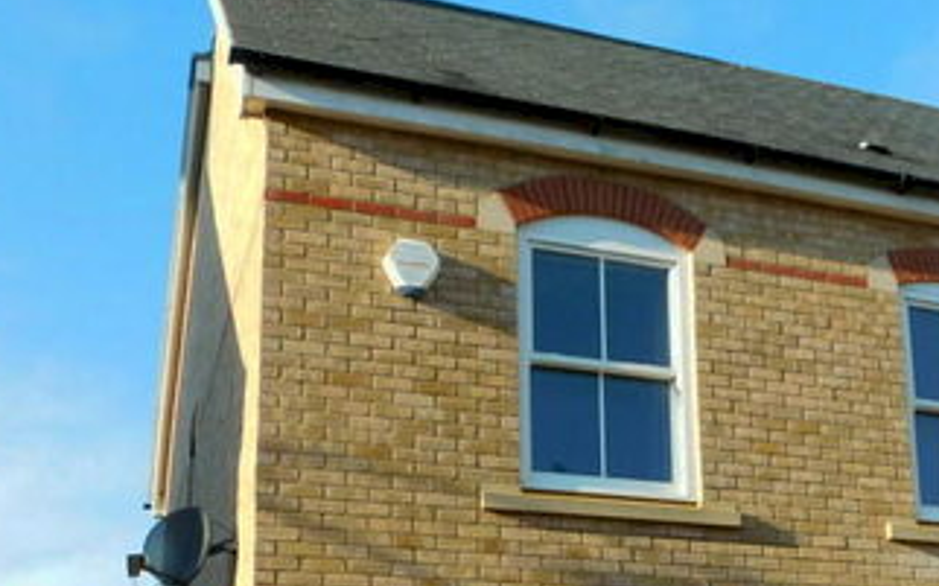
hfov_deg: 37.6
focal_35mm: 53
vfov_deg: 23.4
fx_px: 1356
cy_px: 579
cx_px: 653
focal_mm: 4
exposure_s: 1/1000
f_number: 3
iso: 125
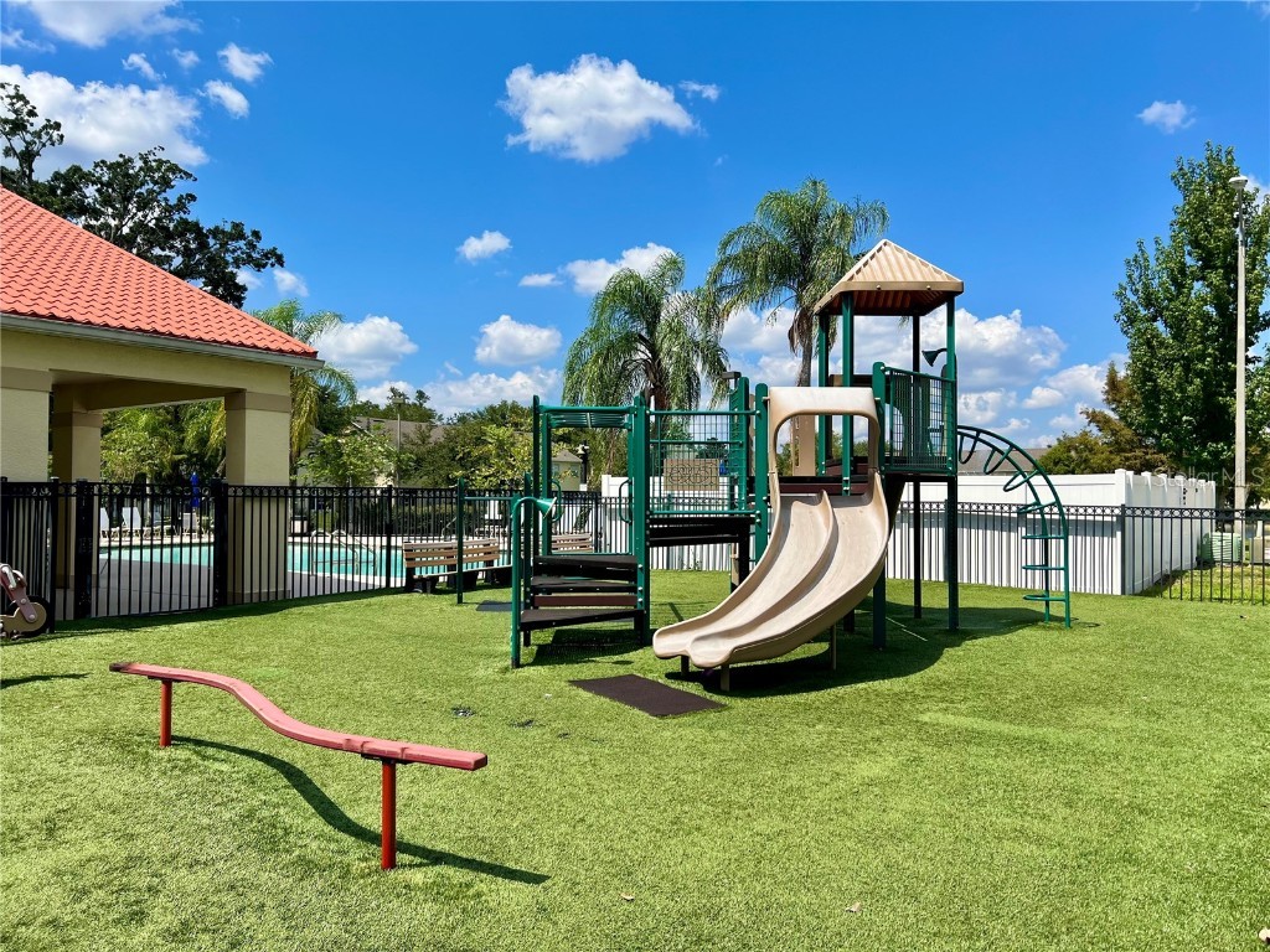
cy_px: 476
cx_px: 635
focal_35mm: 26
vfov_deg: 53.1
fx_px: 954
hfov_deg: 67.3
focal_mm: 5.7
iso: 50
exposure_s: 1/5076
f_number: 1.5
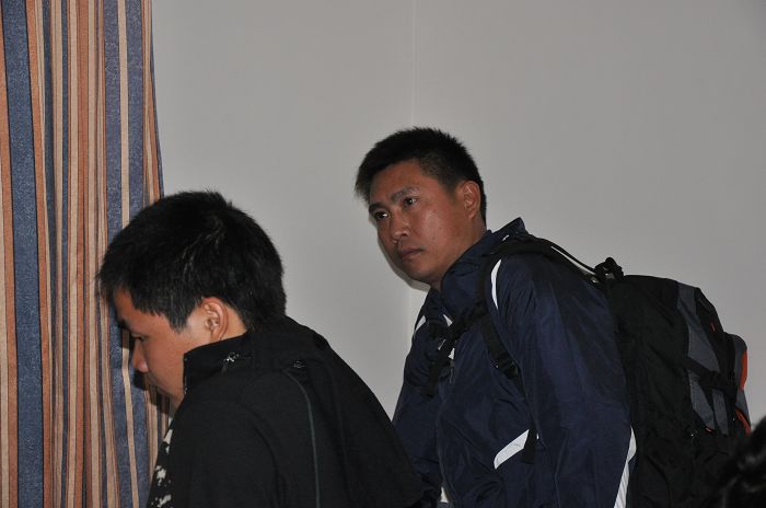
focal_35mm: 93
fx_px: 1975
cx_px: 383
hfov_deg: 21.9
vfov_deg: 14.6
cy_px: 254
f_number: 5.3
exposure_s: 1/60
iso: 1600
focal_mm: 62
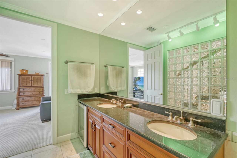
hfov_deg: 100.4
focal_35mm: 15
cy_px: 79
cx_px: 118
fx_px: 99
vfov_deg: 77.3
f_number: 10
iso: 800
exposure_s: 1/160
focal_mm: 10
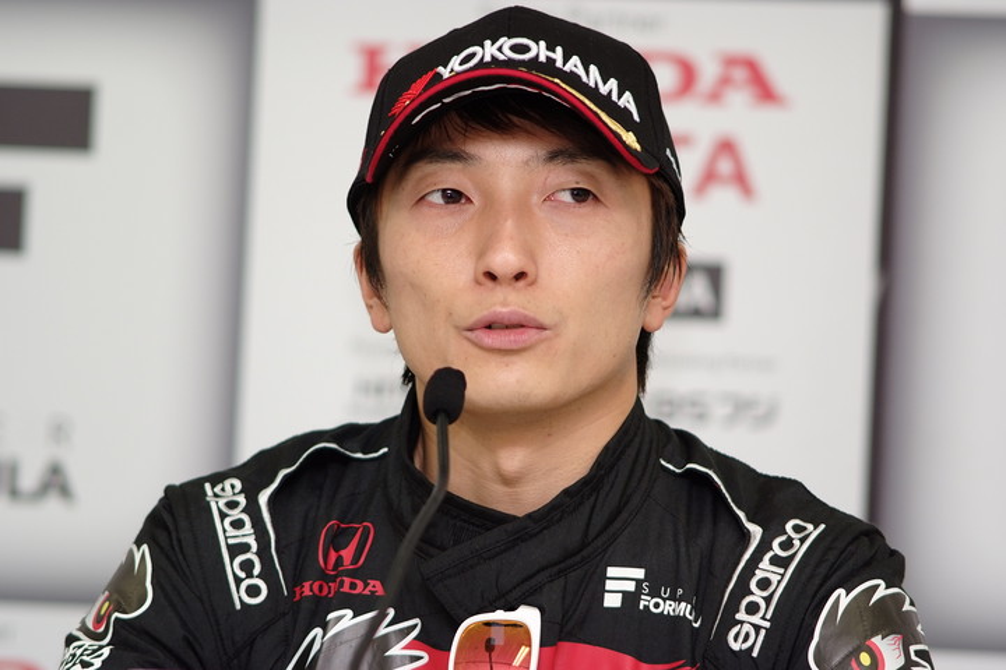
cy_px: 335
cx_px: 503
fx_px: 7544
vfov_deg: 5.1
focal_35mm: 270
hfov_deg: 7.6
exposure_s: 1/250
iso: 400
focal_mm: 180
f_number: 2.8
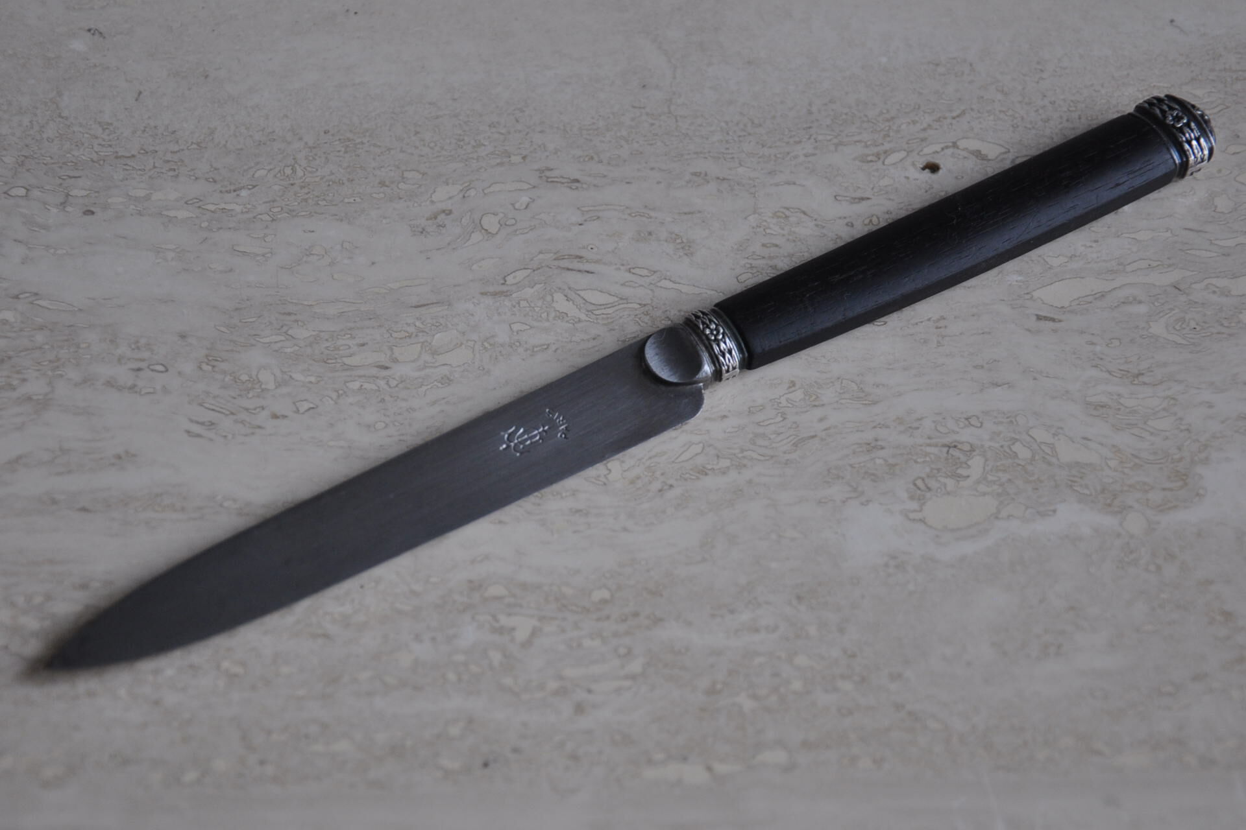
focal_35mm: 78
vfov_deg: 17.5
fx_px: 2699
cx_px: 623
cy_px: 415
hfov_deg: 26.0
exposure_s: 1/40
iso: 640
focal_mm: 52
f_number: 5
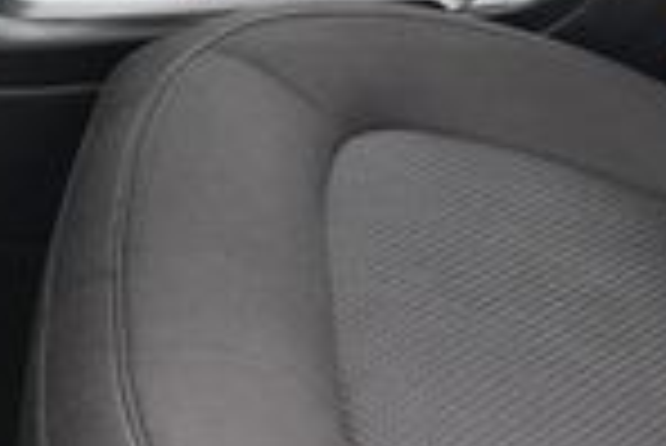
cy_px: -333
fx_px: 2521
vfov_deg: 9.6
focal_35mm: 136
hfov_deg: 14.9
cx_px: 585
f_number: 4
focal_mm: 21
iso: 400
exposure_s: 1/160
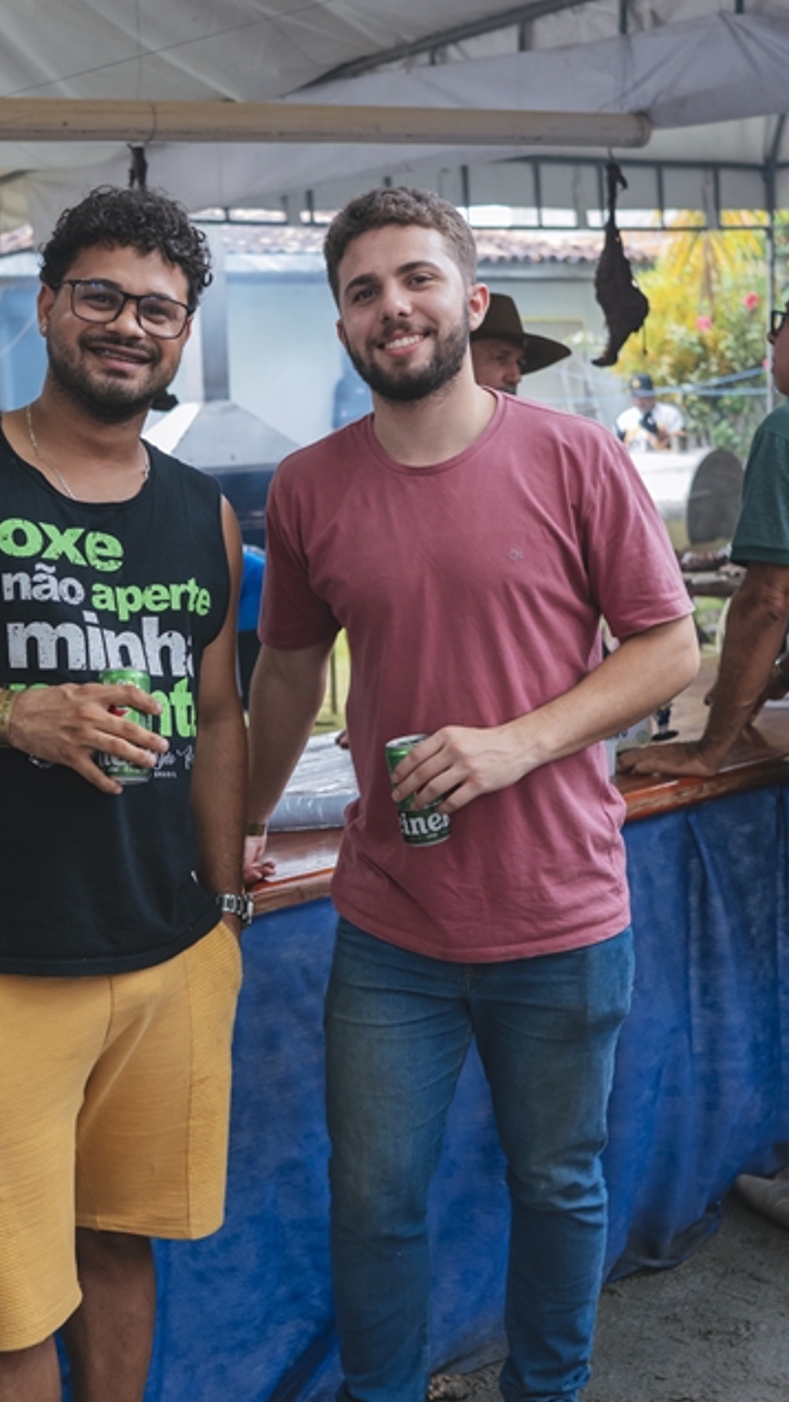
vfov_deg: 46.4
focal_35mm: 44
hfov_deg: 27.0
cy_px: 734
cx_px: 292
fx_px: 1636
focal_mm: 24
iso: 1600
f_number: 2.5
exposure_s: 1/500
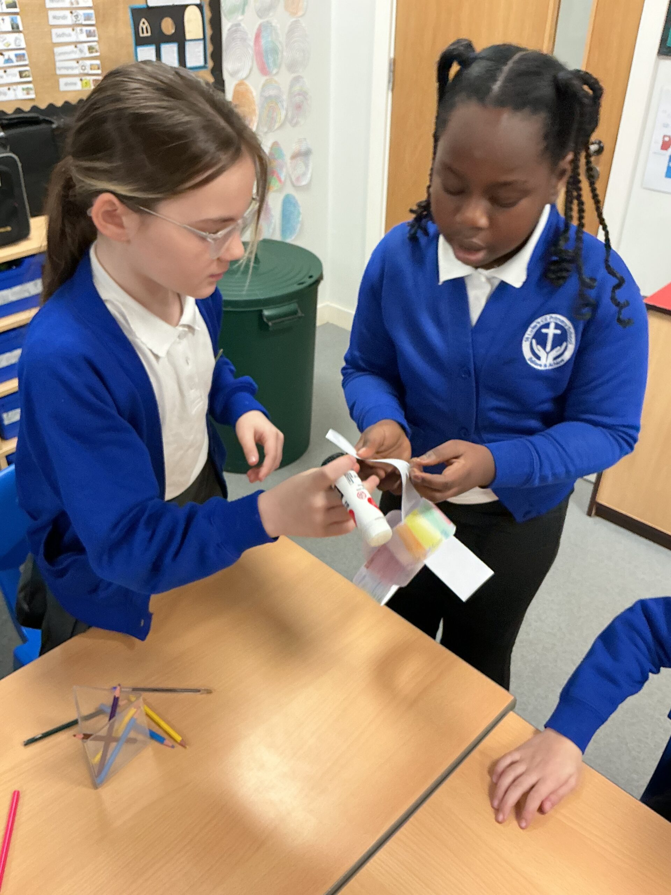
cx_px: 336
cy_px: 448
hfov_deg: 48.2
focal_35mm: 29
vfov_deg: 61.7
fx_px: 750
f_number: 1.8
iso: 160
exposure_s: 1/60
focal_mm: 3
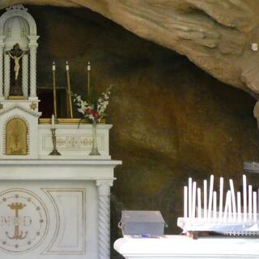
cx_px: 19
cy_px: 118
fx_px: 914
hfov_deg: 15.9
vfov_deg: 16.1
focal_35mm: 108
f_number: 7.1
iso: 1600
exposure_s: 1/13
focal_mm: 10.9
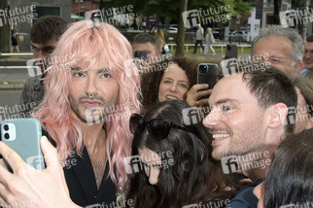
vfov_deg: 27.3
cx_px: 123
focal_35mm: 49
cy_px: 138
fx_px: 426
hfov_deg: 40.2
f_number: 7.1
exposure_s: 1/250
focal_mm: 35
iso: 640
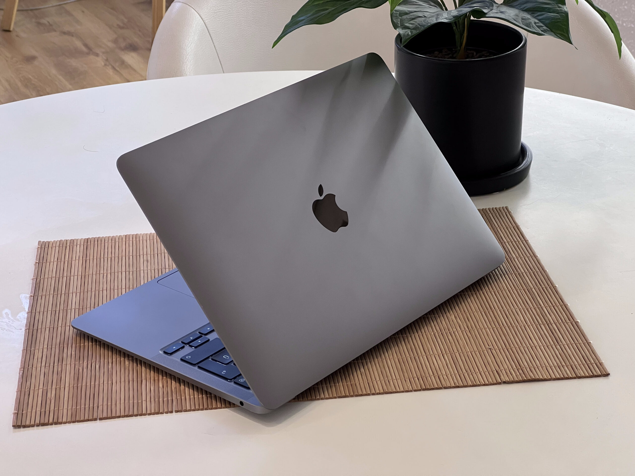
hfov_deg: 25.3
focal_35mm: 77
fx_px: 1412
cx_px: 318
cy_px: 238
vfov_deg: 19.1
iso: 200
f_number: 2.8
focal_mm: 9
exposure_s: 1/60
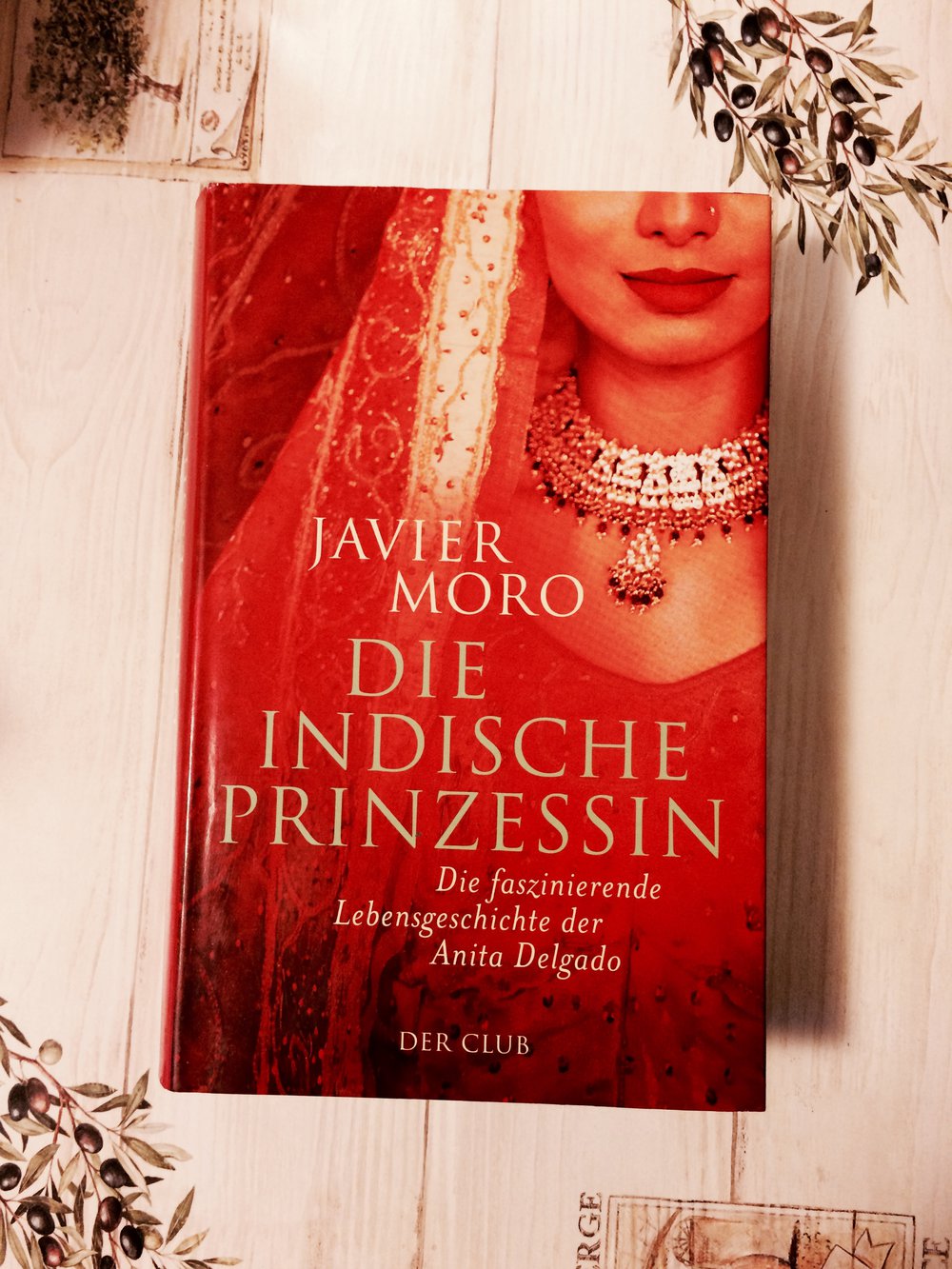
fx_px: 1063
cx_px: 476
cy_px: 634
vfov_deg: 61.7
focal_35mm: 29
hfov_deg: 48.2
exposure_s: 1/33
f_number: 2.2
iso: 200
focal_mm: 4.15
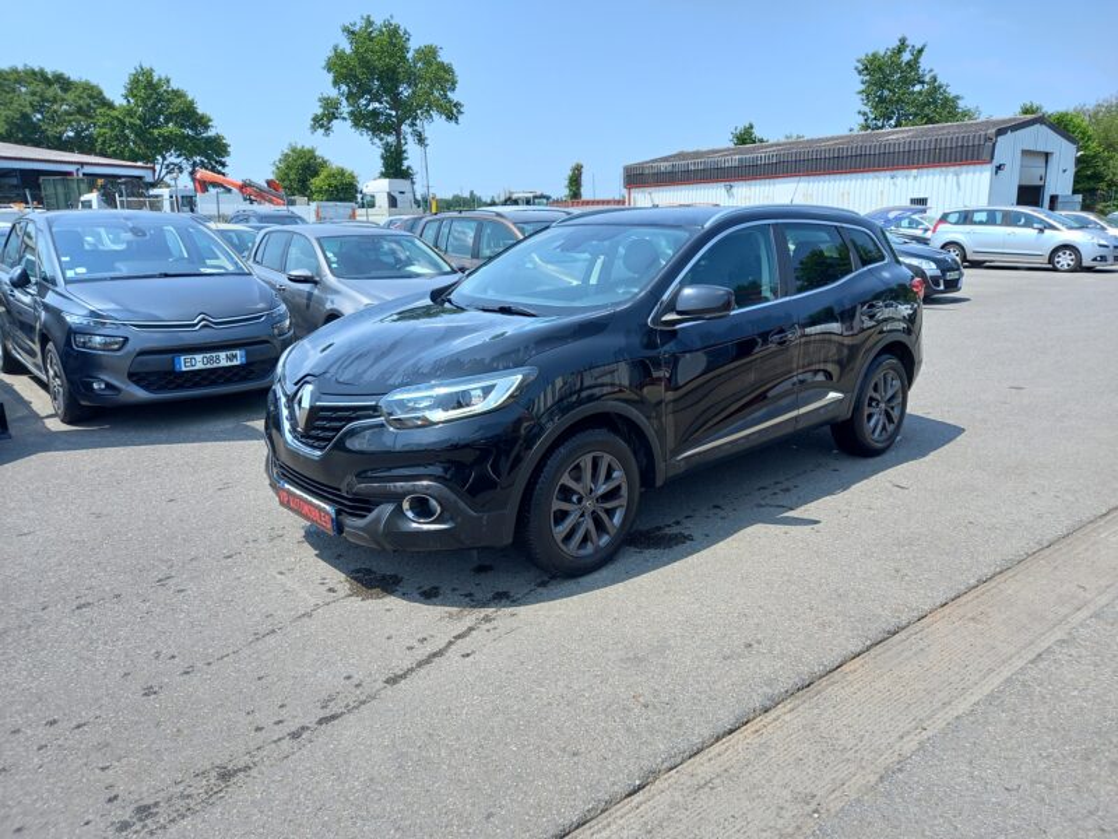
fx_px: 807
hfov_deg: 69.4
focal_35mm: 25
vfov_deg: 54.9
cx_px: 559
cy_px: 420
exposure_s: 1/315
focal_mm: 4.6
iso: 25
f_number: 2
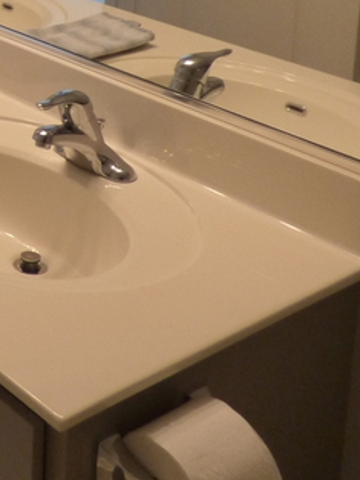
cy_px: -69
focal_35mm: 69
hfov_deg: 18.1
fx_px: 956
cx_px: -236
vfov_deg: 25.7
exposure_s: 1/60
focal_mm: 3.58
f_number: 2.8
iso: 160
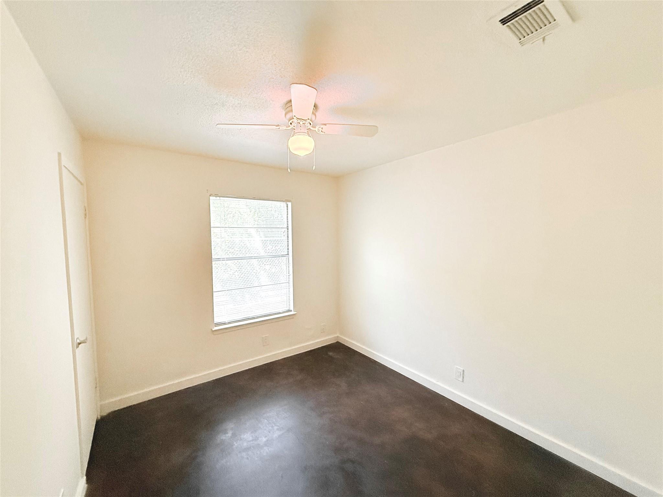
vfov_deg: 85.7
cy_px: 248
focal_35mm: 14
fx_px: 268
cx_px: 332
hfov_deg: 102.1
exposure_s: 1/94
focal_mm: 2.22
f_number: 2.2
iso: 320
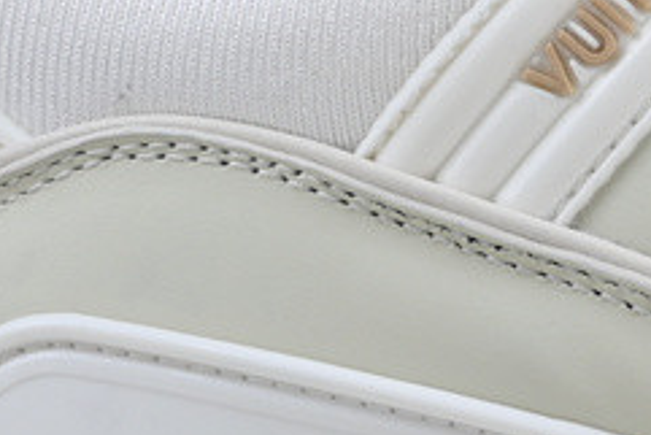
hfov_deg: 7.4
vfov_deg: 5.1
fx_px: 4867
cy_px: 322
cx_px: 1199
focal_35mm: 269
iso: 100
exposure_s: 1/60
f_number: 5.3
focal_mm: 36
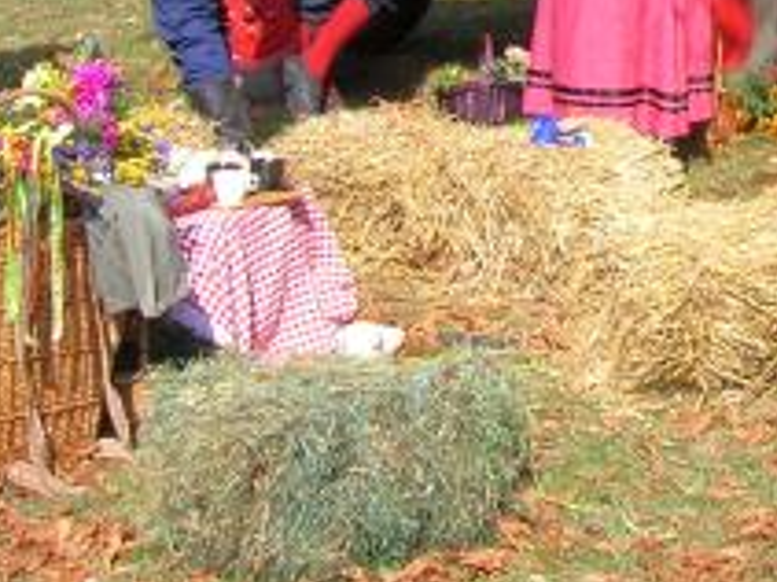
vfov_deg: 14.0
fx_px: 2311
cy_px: -92
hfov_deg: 18.0
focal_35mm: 103
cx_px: 957
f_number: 4.9
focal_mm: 5.7
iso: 50
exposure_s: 1/187
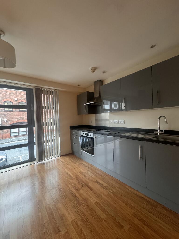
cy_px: 120
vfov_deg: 102.1
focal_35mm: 14
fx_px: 97
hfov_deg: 85.7
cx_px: 90
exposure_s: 1/50
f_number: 2.2
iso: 400
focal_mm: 2.22
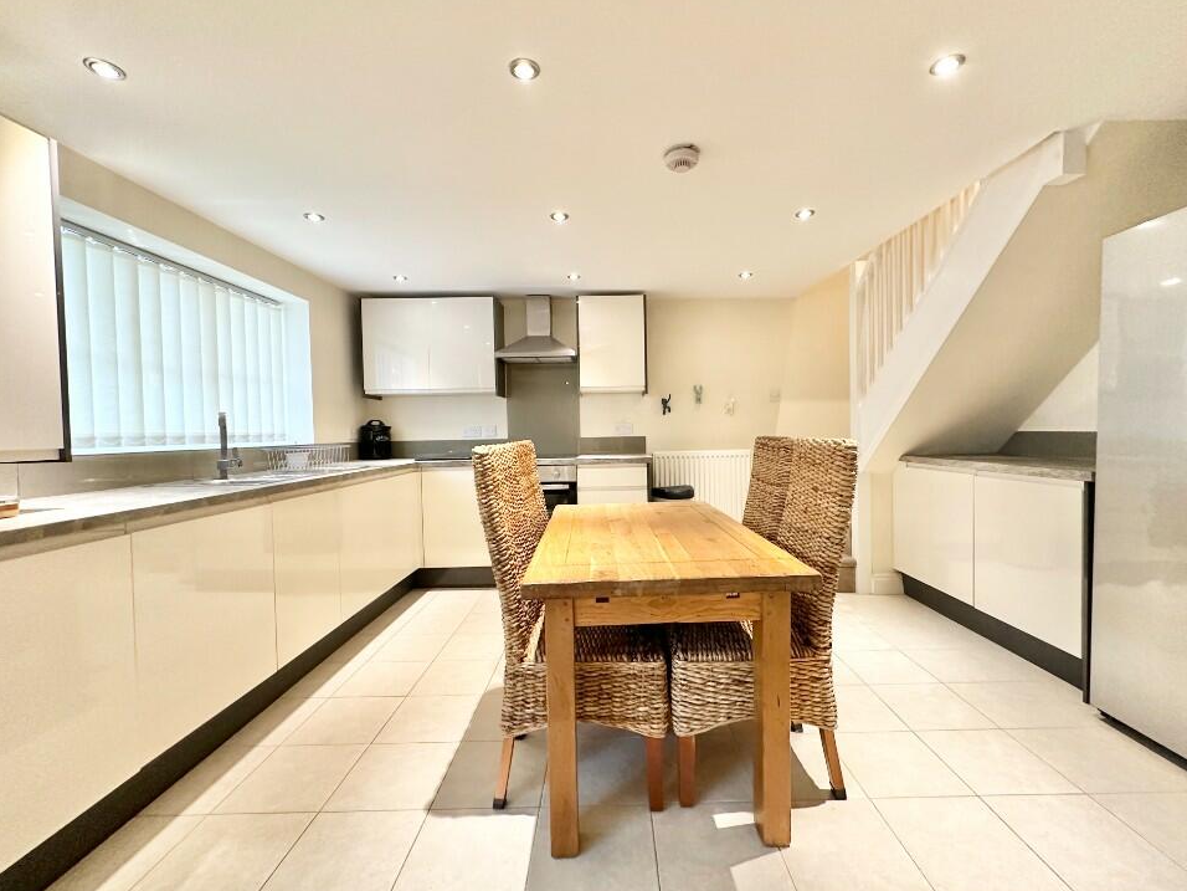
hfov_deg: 98.1
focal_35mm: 15
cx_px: 611
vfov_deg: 81.7
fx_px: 514
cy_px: 444
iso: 320
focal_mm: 2.22
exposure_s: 1/50
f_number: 2.2
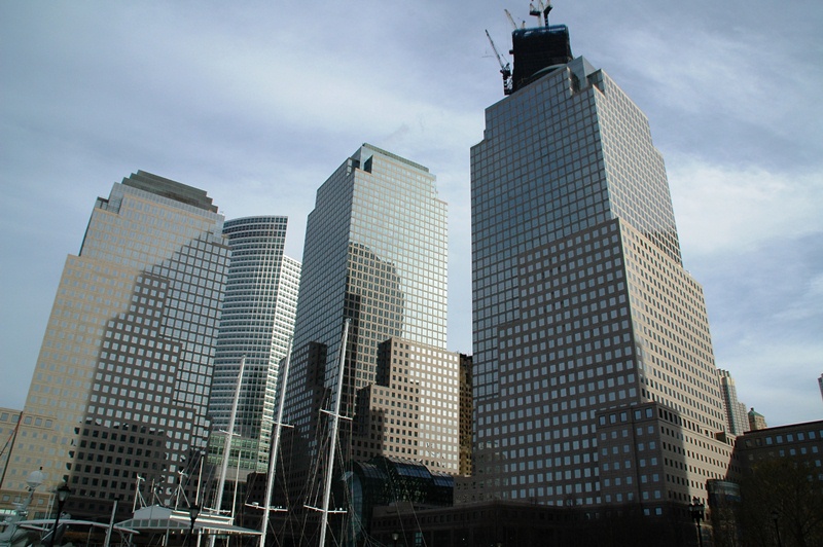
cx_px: 412
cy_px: 274
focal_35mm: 27
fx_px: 617
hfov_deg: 67.4
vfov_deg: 47.9
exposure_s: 1/400
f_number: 11
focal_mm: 18
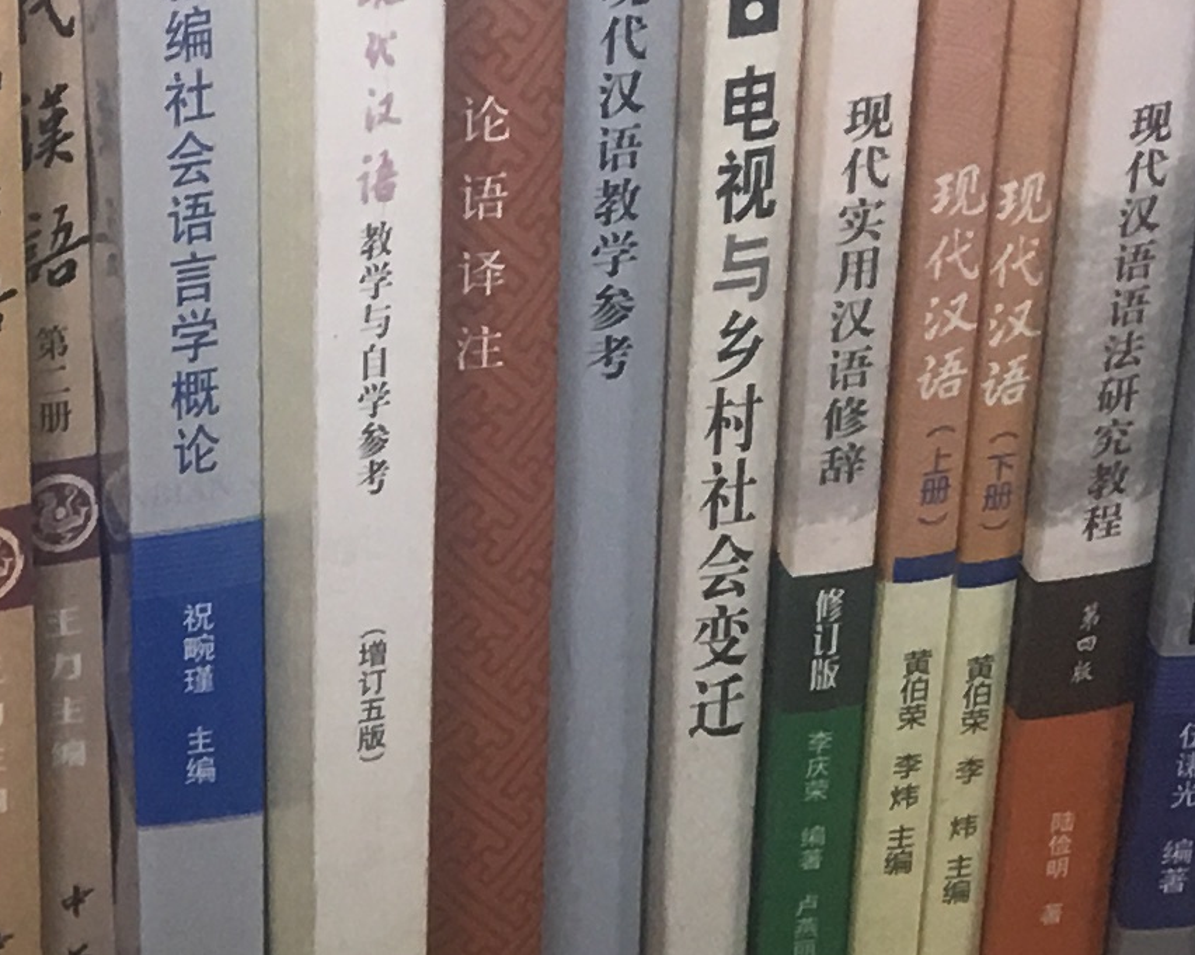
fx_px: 4738
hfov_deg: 14.0
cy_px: 2014
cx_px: -212
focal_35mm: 134
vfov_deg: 10.4
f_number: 2.2
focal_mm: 4.15
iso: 32
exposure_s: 1/33
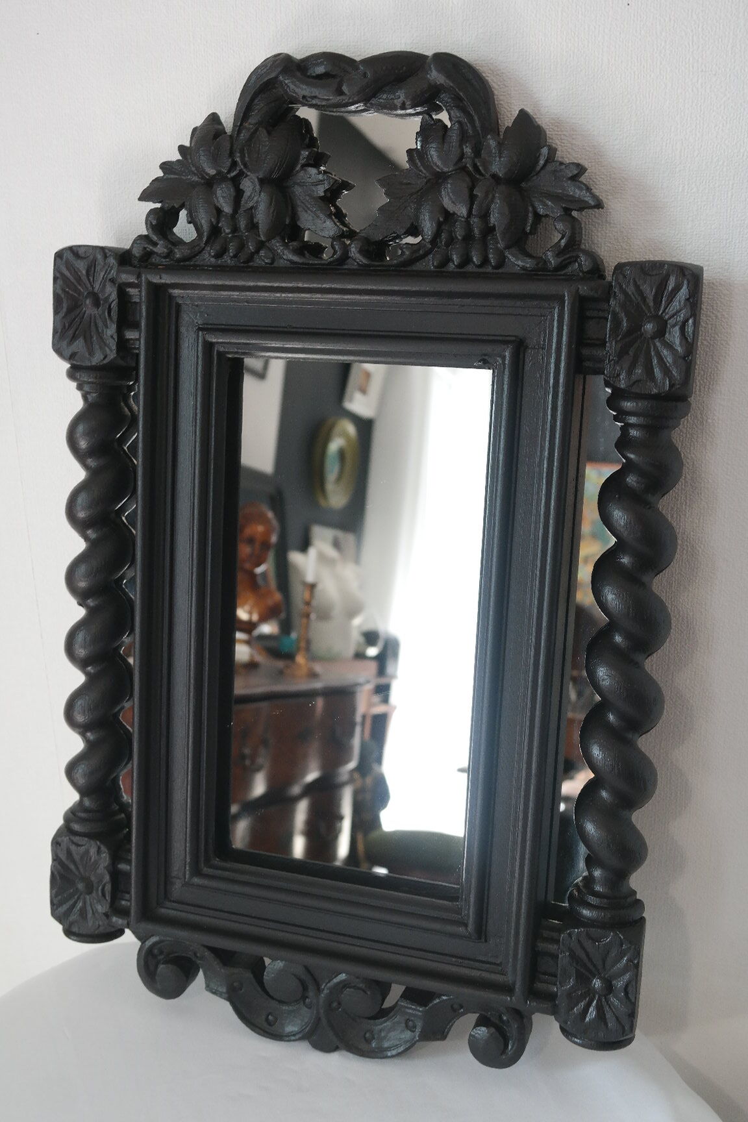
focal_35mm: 43
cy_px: 561
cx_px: 374
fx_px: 1340
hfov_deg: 31.2
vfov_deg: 45.4
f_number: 5.6
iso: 800
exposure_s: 1/30
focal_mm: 28
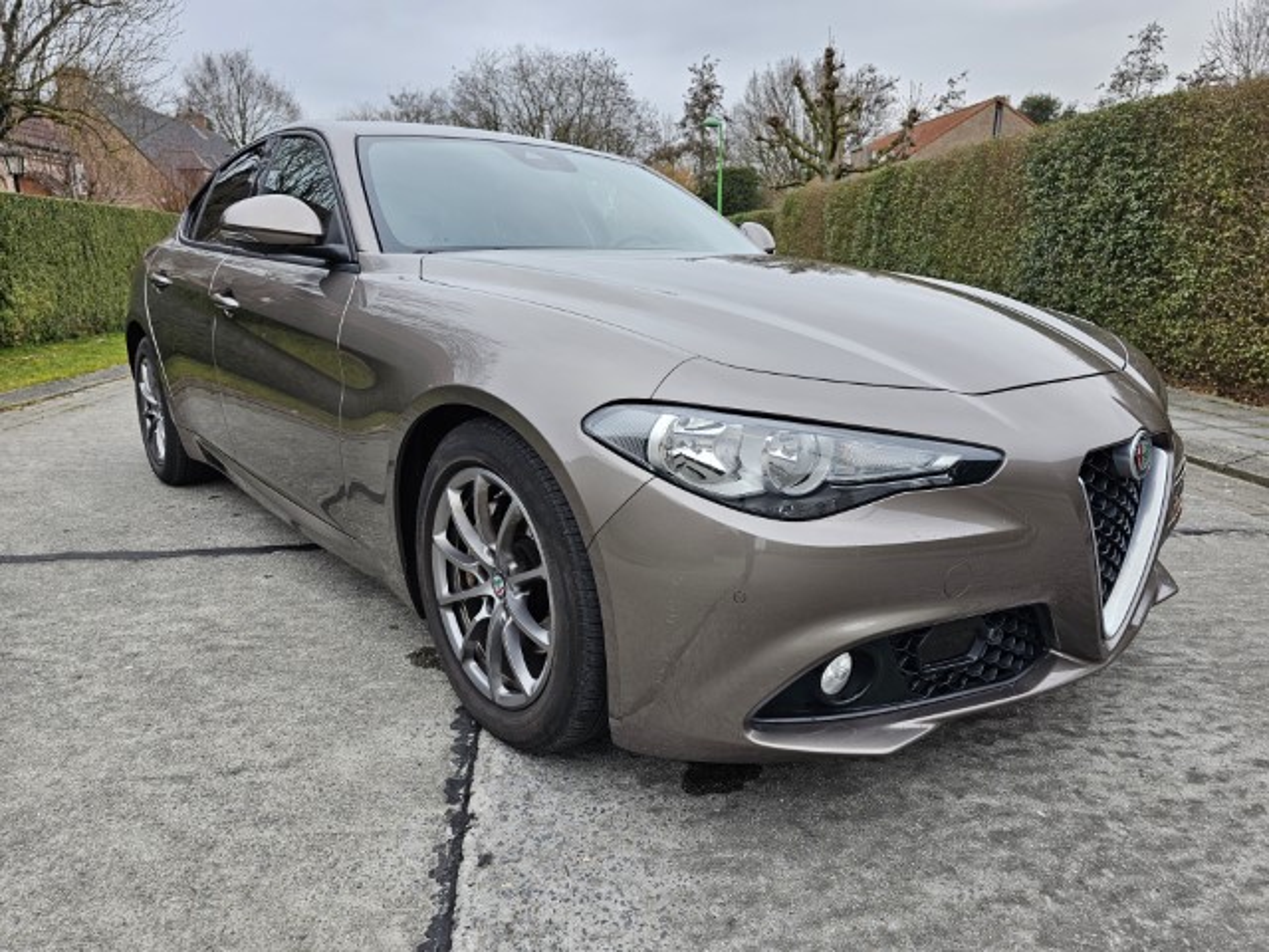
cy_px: 476
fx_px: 843
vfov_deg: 58.9
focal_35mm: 23
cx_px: 634
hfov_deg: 73.9
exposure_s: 1/180
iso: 80
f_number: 1.7
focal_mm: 6.3
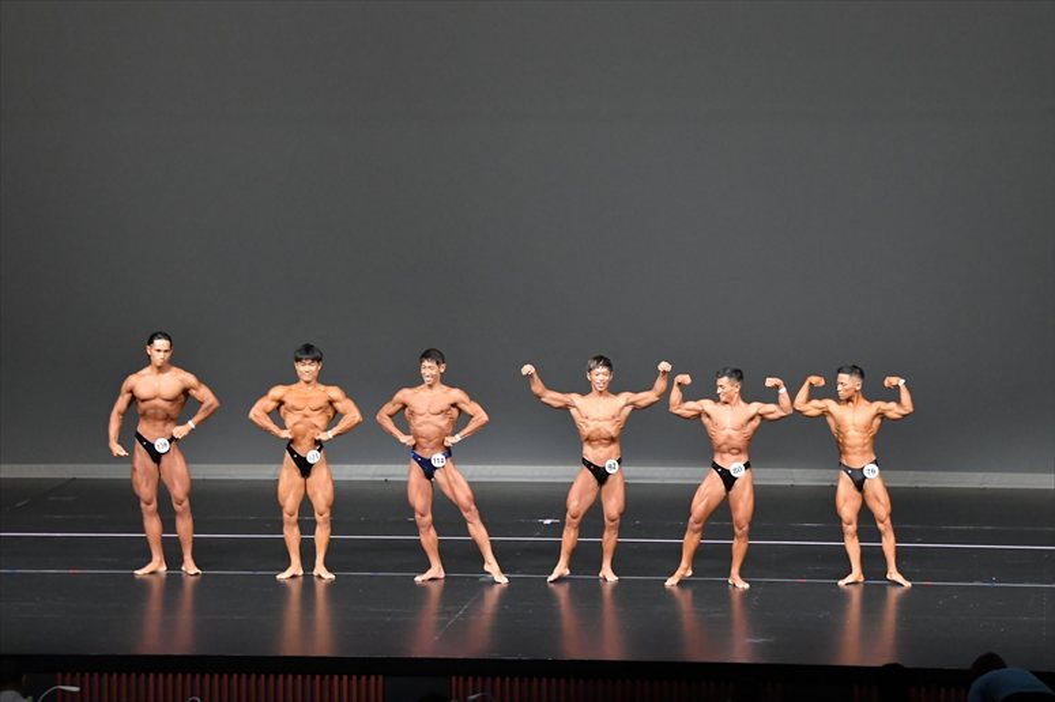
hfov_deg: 15.2
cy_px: 351
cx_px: 528
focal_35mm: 135
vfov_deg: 10.2
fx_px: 3954
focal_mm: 90
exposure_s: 1/400
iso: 5000
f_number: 5.6
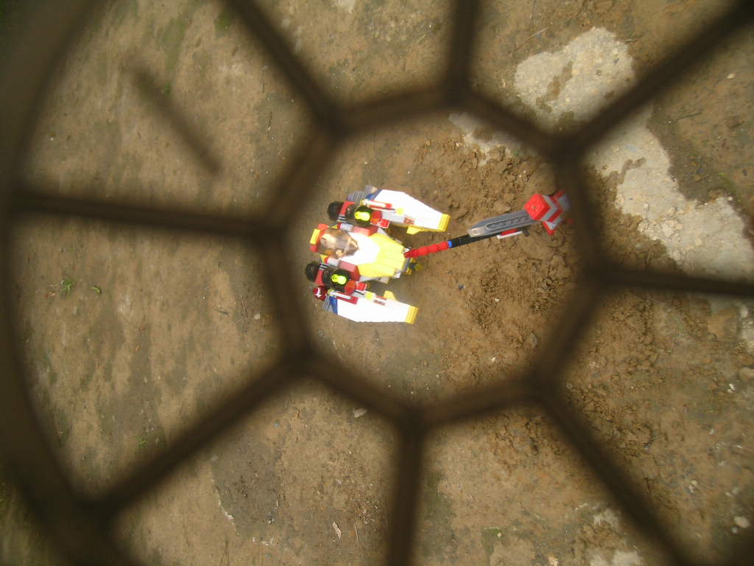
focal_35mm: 28
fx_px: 610
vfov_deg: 49.7
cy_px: 283
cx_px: 377
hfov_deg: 63.4
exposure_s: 1/77.1
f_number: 3.5
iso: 50
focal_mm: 5.8
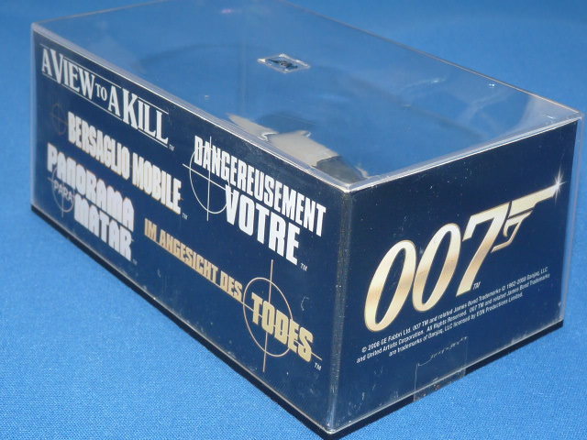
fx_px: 1068
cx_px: 294
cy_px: 220
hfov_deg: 30.7
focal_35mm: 63
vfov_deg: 23.3
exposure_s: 1/30
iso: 100
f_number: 3
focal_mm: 6.4
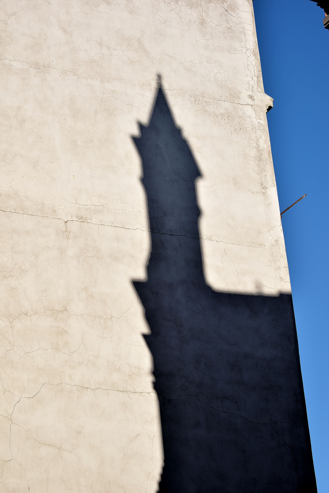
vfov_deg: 19.5
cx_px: 164
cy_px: 246
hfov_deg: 13.0
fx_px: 1439
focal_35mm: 105
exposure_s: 1/1250
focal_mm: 70
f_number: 4
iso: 100
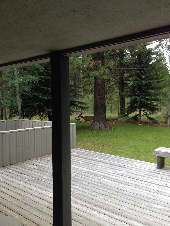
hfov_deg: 42.9
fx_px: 216
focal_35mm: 33
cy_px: 113
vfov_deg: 55.4
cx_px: 85
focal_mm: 4.12
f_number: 2.4
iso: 50
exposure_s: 1/204
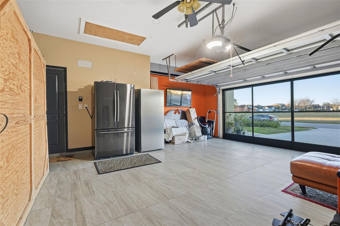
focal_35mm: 16
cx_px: 170
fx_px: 156
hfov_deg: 95.0
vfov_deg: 72.0
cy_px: 113
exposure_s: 1/40
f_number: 8
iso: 500
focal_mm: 16.5
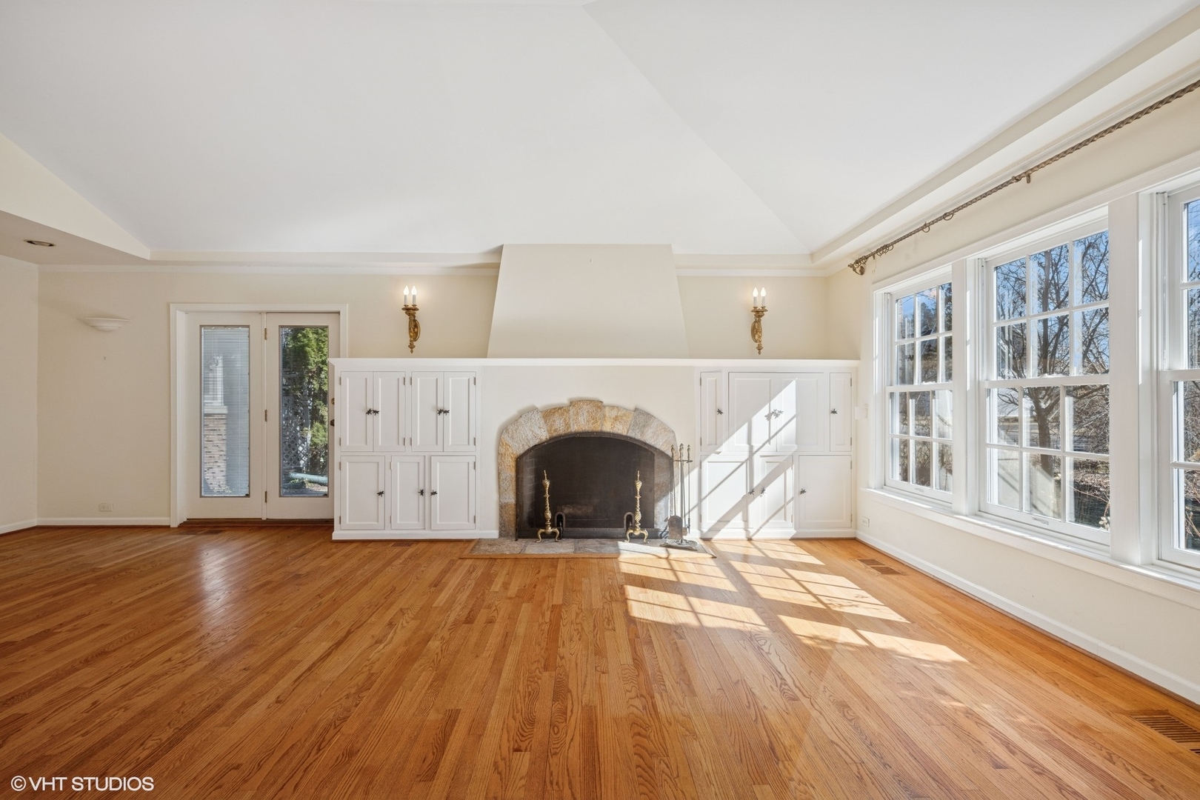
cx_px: 600
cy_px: 400
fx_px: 550
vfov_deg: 72.1
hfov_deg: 95.0
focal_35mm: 16
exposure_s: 1/60
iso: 200
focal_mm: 16.5
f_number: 8
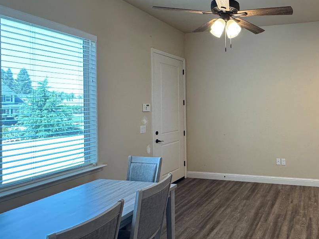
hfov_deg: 61.3
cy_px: 105
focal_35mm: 26
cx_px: 259
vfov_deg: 52.9
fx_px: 240
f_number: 2.2
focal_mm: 2.22
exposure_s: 1/120
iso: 250
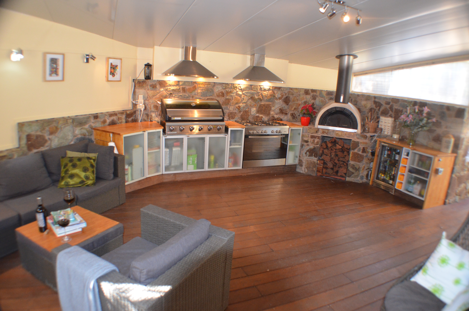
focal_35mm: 27
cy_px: 156
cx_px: 234
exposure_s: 1/60
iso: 1800
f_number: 3.5
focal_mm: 18
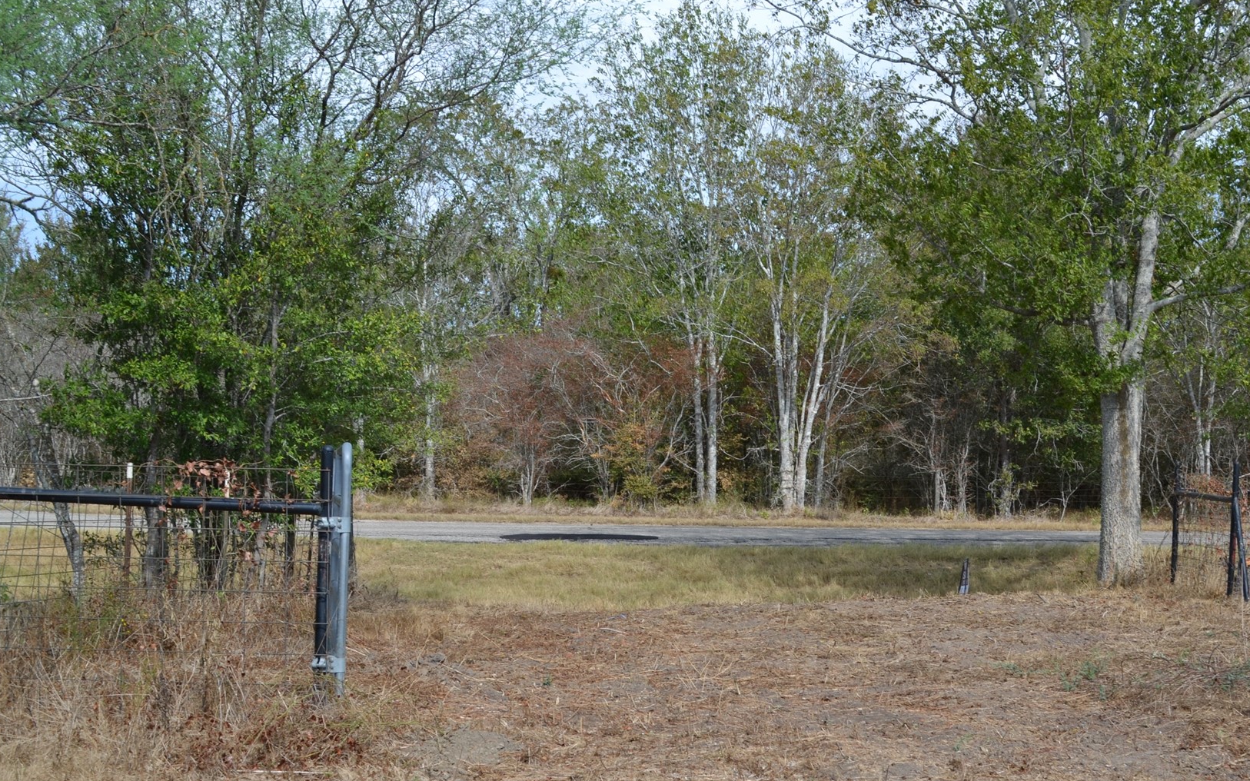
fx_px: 1669
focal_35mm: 49
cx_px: 742
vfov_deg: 26.3
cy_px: 467
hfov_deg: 40.9
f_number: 8
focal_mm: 24
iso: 100
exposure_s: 1/250
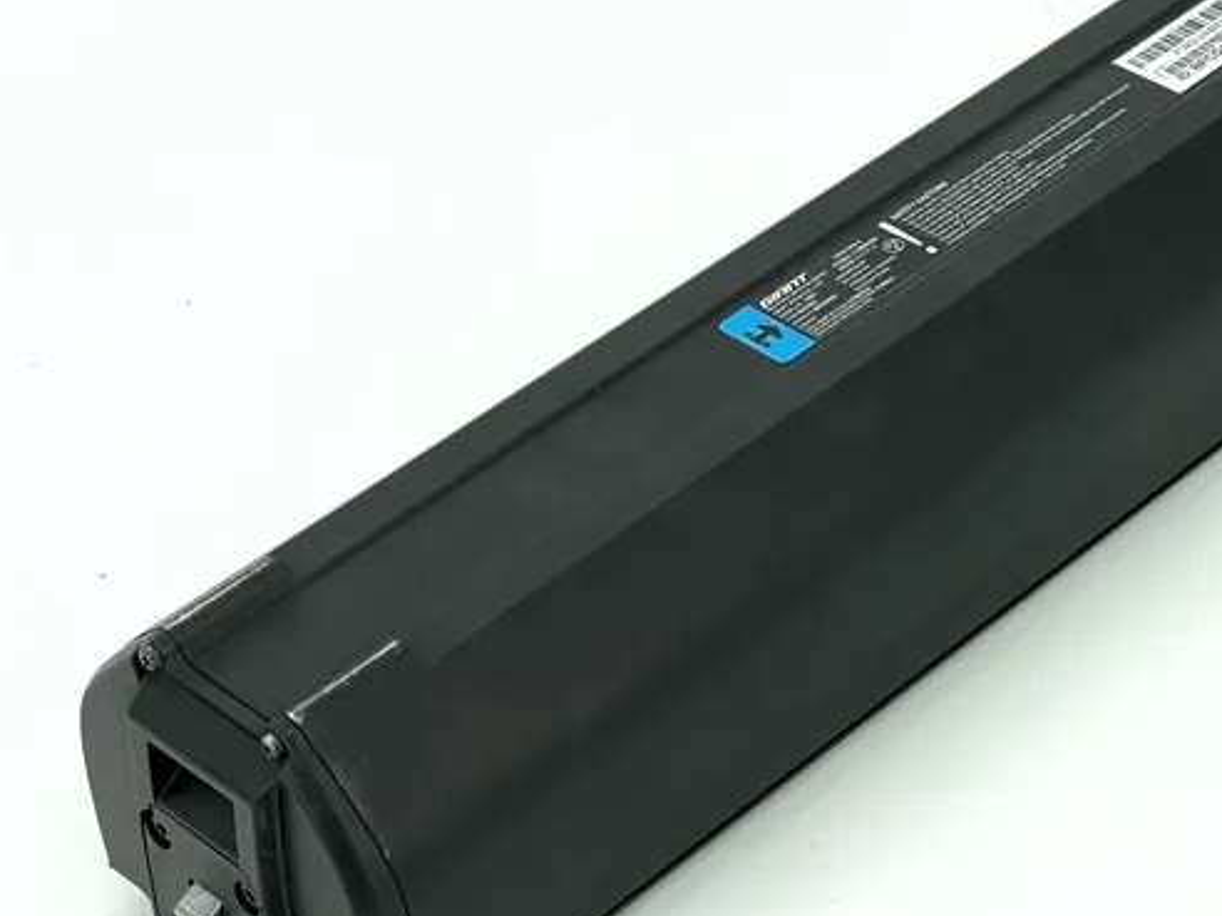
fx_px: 3671
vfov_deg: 14.2
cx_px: 909
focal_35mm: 104
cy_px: 382
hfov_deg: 18.8
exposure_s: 1/117
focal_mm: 7.5
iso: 20
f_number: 2.2
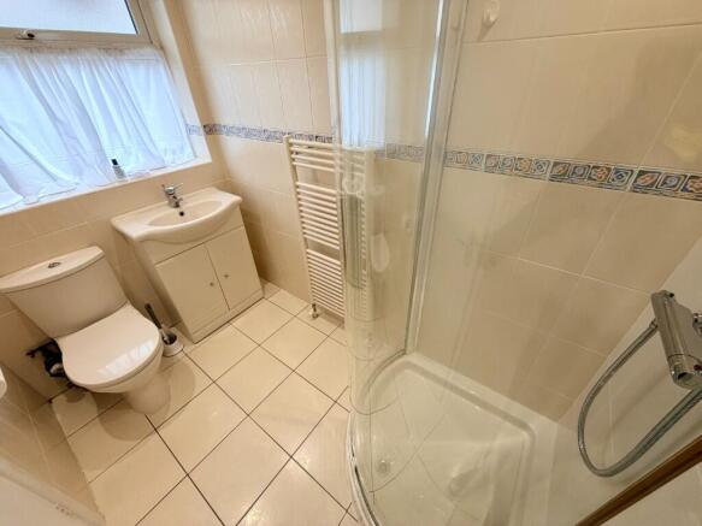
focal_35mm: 14
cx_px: 351
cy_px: 263
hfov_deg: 102.1
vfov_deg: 85.7
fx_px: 284
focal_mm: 2.22
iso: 100
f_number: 2.2
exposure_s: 1/100
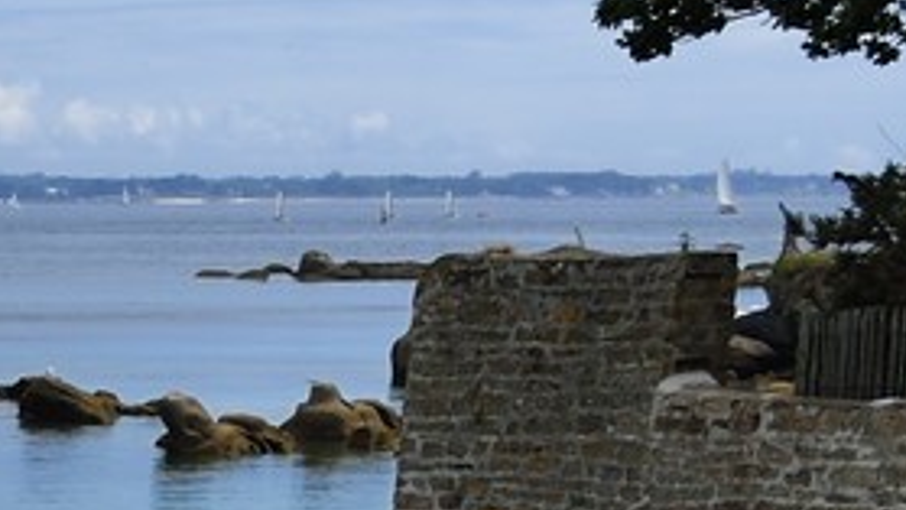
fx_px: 5766
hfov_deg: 8.0
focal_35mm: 240
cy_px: 1324
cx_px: -1565
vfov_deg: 4.9
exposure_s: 1/1250
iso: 200
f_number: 7.1
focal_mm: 40
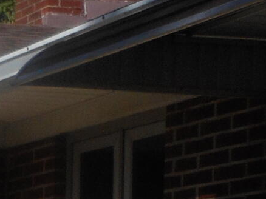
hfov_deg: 8.5
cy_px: 399
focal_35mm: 192
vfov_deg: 7.4
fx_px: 1475
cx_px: -550
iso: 80
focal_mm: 5
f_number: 3.7
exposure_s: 1/1250
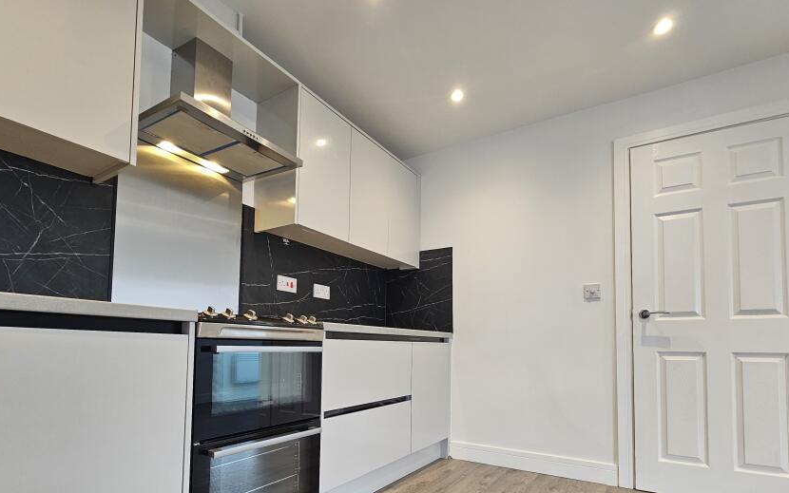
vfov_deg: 66.0
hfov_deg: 94.3
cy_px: 333
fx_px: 366
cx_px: 384
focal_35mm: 17
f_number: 2.2
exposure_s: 1/50
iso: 125
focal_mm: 2.2
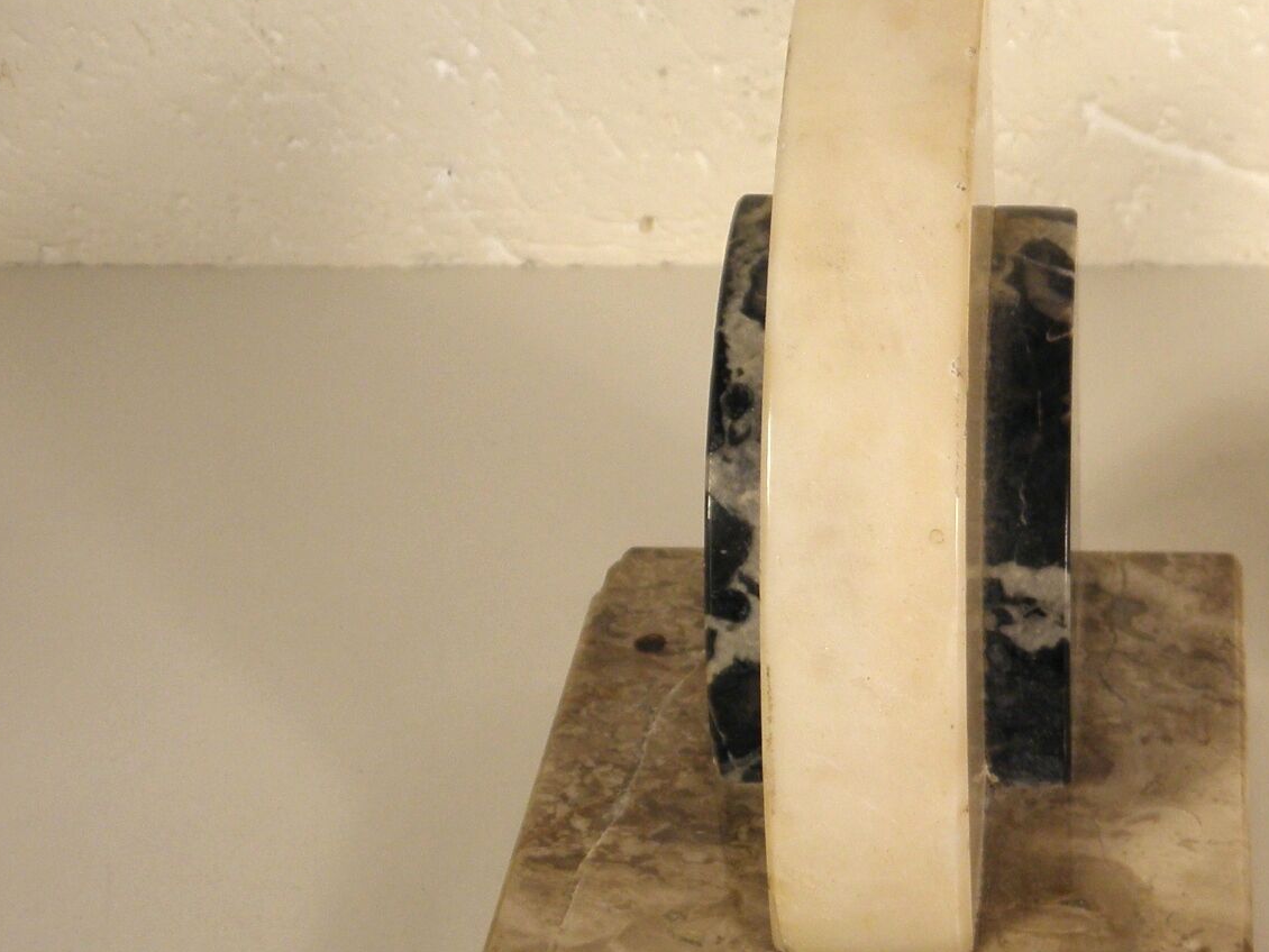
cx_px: 1373
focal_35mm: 77
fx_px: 2823
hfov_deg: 23.8
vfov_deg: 19.1
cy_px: 523
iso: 100
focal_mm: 6.2
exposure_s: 1/100
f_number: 3.7
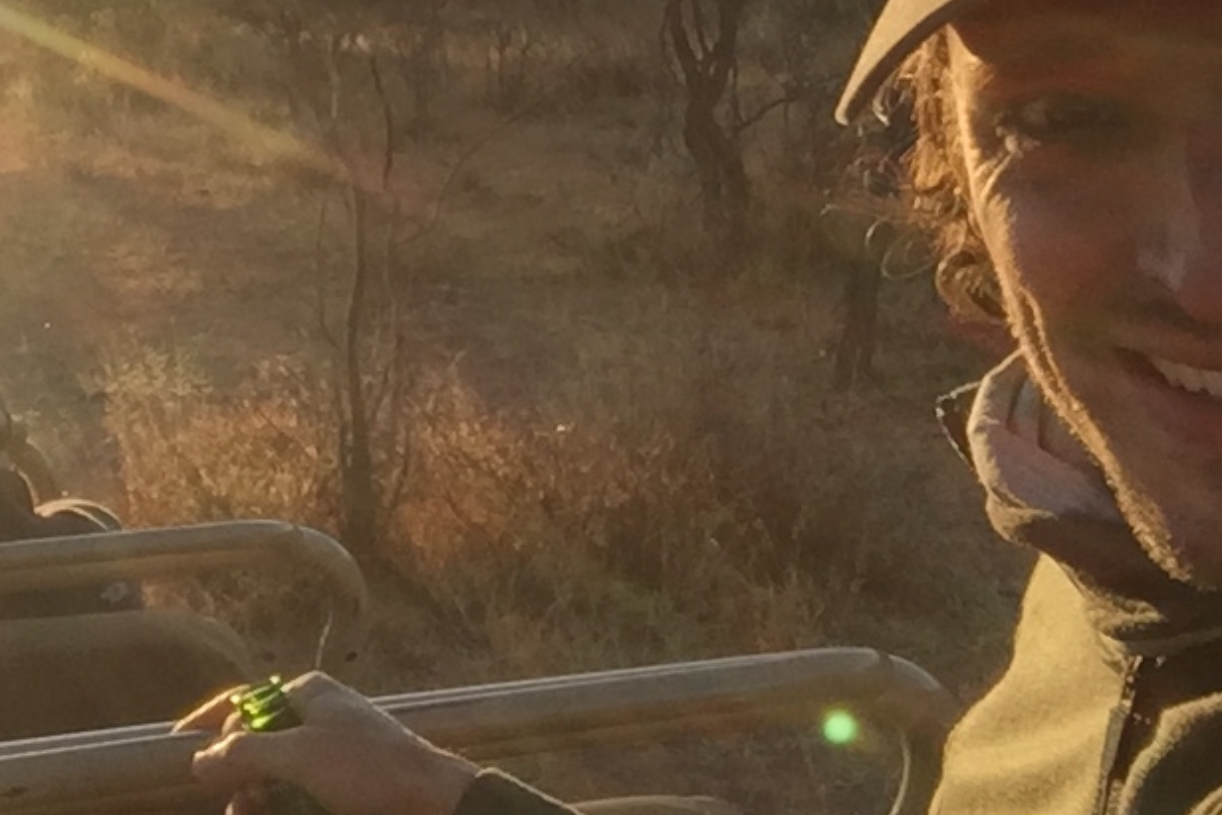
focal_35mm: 67
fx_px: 2275
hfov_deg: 29.1
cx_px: 183
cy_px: 254
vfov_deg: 20.2
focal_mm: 2.65
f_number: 2.2
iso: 32
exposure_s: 1/664
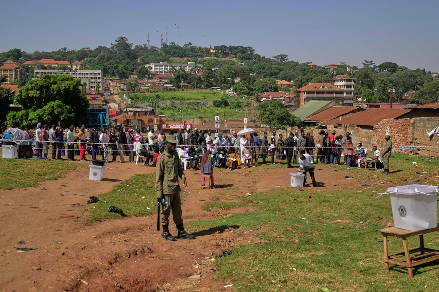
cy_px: 146
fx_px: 451
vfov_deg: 36.0
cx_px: 220
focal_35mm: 37
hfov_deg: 51.9
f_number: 7.1
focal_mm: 37
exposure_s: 1/5000
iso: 800
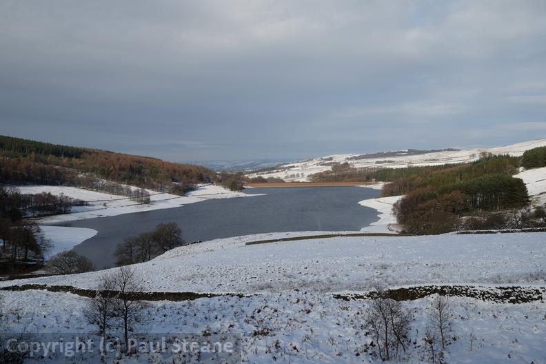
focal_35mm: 38
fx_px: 576
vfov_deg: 35.1
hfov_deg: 50.7
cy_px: 182
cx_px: 273
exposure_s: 1/350
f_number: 8
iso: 200
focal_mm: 25.4
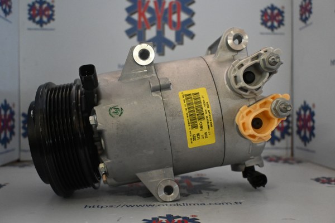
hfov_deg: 55.1
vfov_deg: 38.4
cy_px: 112
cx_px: 168
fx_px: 321
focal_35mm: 34
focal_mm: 23
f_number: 4.2
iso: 3200
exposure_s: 1/60
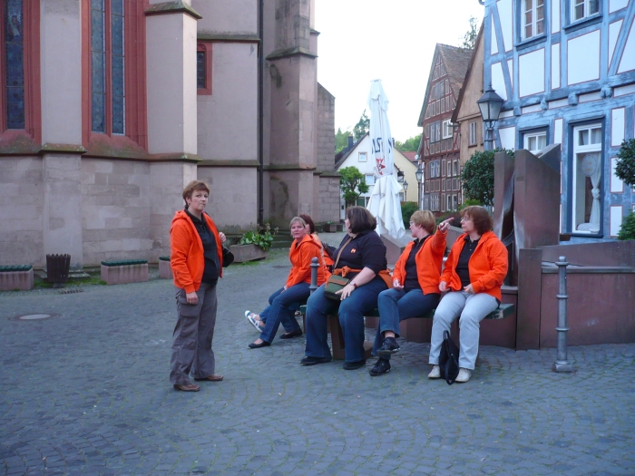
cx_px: 318
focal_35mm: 35
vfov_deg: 40.7
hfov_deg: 52.6
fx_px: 642
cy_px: 238
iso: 160
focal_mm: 5.8
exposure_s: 1/30
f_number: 2.8
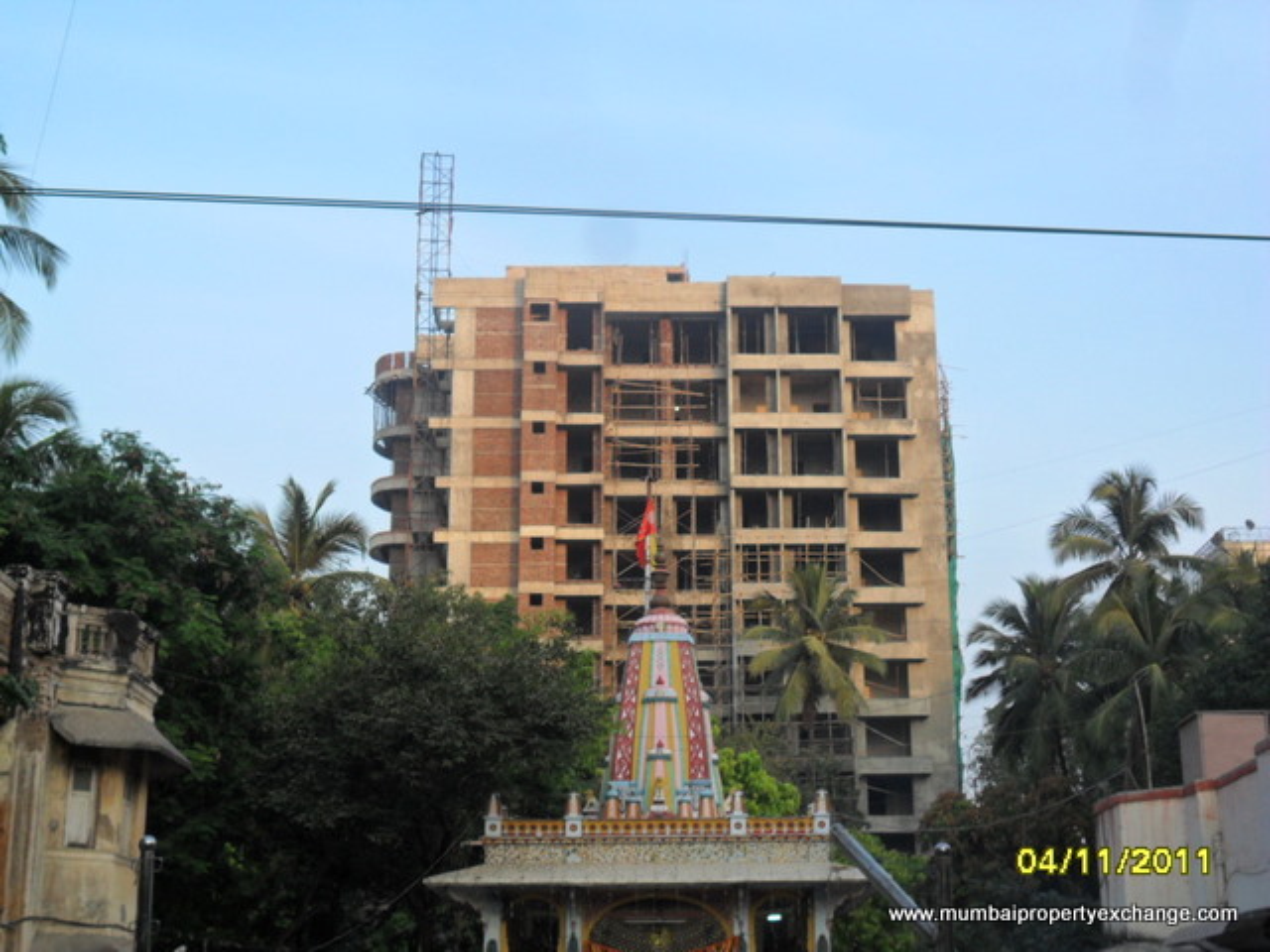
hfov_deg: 36.8
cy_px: 476
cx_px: 635
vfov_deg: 28.0
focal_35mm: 52
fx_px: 1908
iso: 100
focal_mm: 9.3
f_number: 5
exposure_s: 1/90
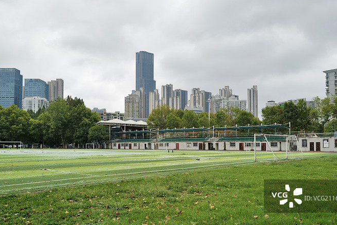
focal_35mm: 34
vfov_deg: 38.8
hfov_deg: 55.8
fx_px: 318
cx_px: 173
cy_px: 132
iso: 250
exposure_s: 1/125
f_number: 8
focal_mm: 28
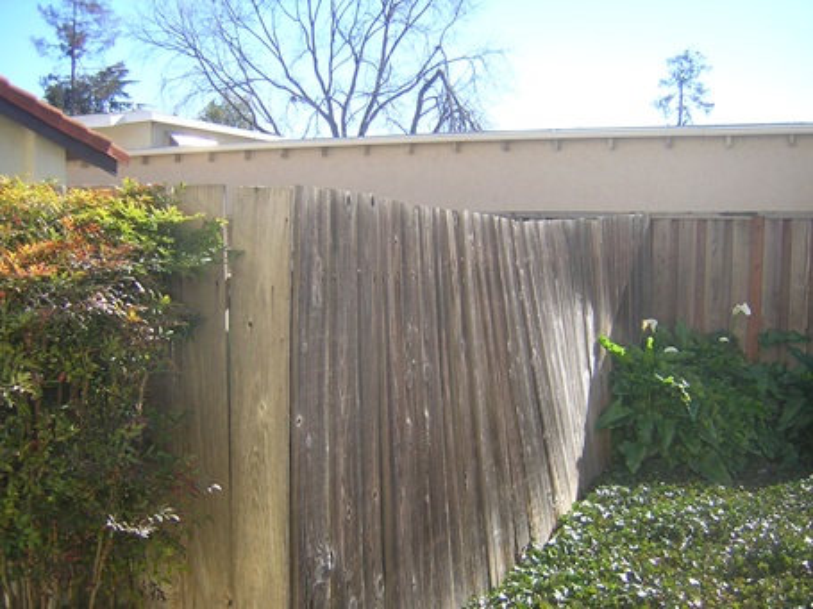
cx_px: 406
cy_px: 304
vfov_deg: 39.6
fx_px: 845
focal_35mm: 36
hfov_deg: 51.4
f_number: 2.6
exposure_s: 1/352
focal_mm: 4.7
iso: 100
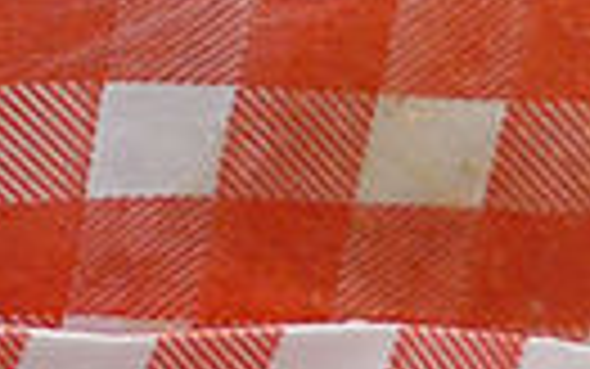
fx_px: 3636
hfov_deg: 9.2
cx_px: 27
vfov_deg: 5.4
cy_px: -808
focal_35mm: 226
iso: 80
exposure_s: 1/160
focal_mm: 5.5
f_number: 2.8
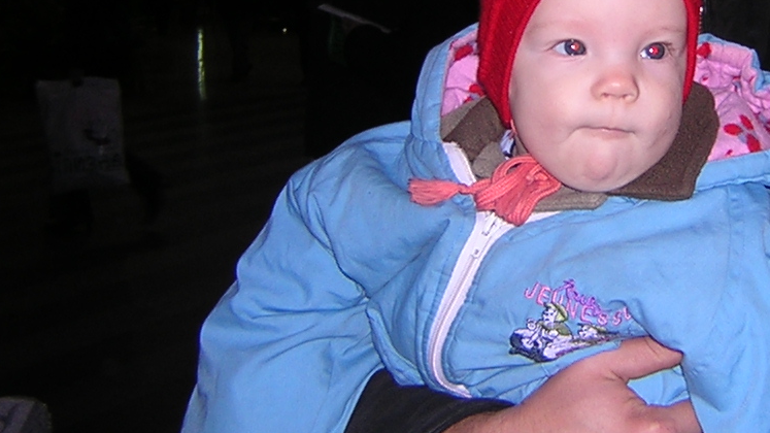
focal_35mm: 84
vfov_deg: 14.2
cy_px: 38
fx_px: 1715
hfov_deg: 24.6
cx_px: 698
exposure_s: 1/60.1
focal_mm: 4.7
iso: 100
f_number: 2.6
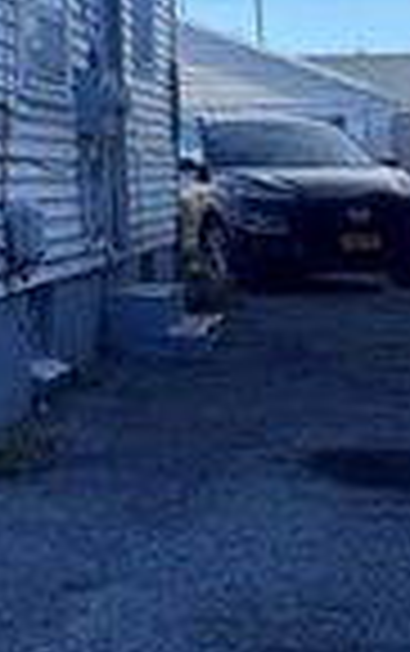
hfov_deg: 10.1
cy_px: -20
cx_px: -482
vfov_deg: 17.3
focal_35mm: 117
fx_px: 2086
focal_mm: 6.76
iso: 80
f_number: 1.78
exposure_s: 1/2331
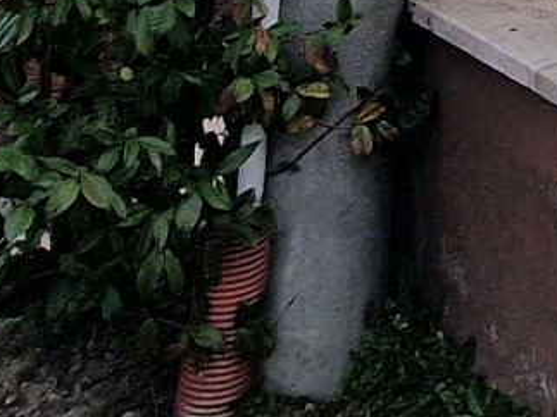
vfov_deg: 11.1
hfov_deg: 15.0
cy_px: -700
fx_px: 1657
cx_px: 1161
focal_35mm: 103
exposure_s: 1/1316
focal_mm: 2.2
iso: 50
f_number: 2.2
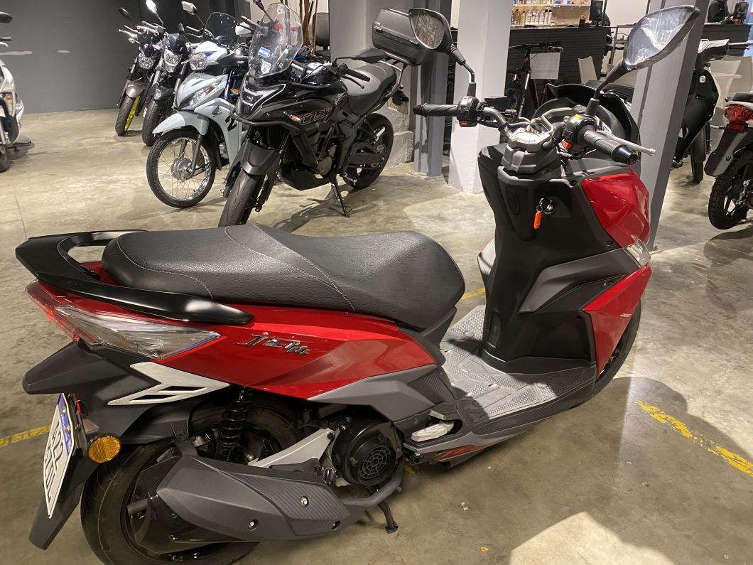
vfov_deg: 53.1
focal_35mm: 26
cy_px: 282
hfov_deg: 67.3
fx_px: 566
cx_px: 376
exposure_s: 1/50
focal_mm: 4.25
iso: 250
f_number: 1.8
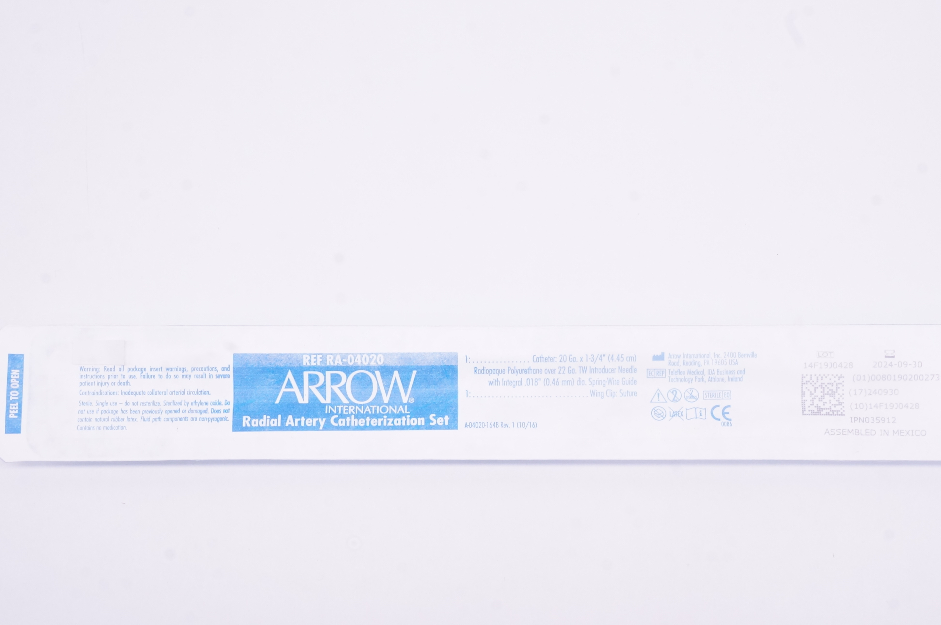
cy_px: 389
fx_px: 1635
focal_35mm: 63
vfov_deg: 21.6
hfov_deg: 32.1
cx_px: 508
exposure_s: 1/20
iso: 800
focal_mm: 33
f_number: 18
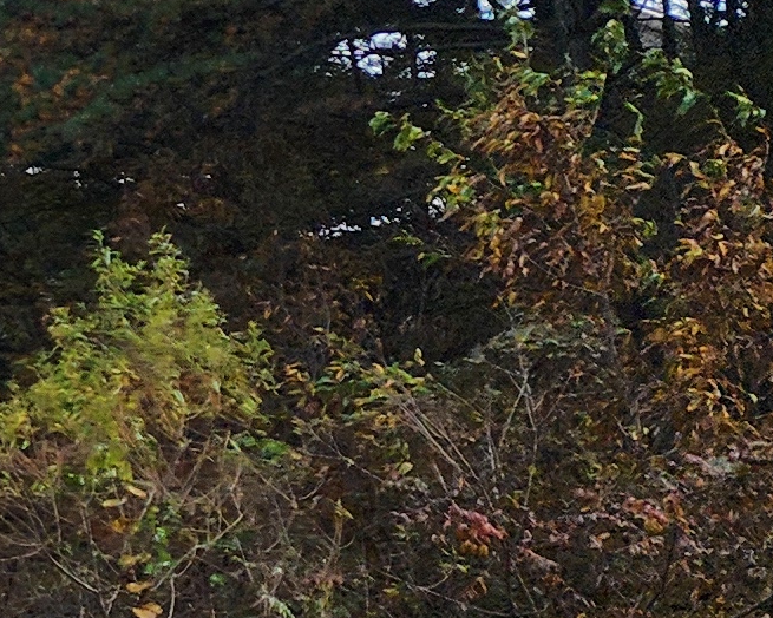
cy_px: 386
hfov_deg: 10.4
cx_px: -1480
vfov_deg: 11.3
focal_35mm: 137
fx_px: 3134
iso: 12
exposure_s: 1/622
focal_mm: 6.4
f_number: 1.8
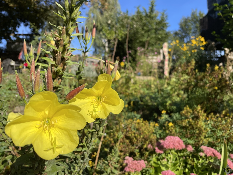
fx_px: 175
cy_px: 88
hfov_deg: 67.3
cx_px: 116
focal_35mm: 26
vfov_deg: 53.1
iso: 32
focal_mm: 4.2
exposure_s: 1/2212
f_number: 1.6
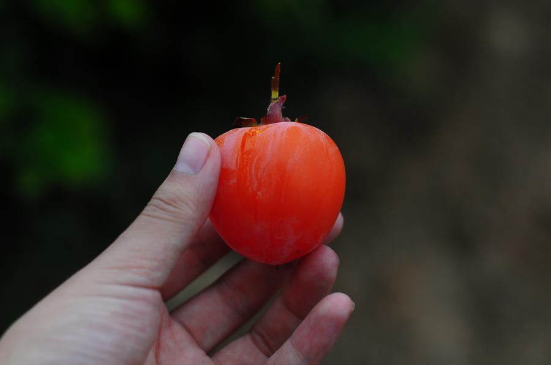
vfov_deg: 18.1
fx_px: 1146
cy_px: 182
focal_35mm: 75
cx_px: 276
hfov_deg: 27.0
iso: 200
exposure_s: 1/800
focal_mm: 50
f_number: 2.8
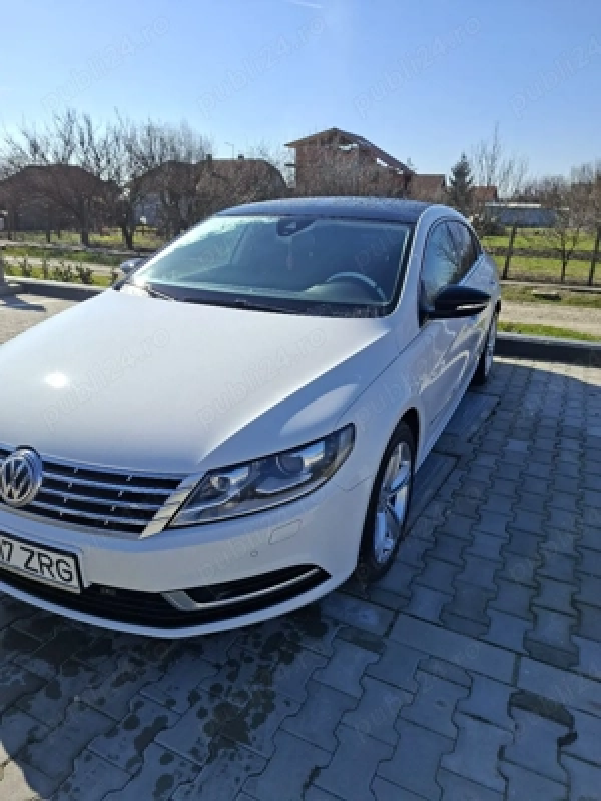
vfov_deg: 73.9
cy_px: 400
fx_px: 532
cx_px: 300
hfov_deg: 58.9
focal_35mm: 23
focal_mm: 5.54
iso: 50
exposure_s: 1/3333
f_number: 1.8
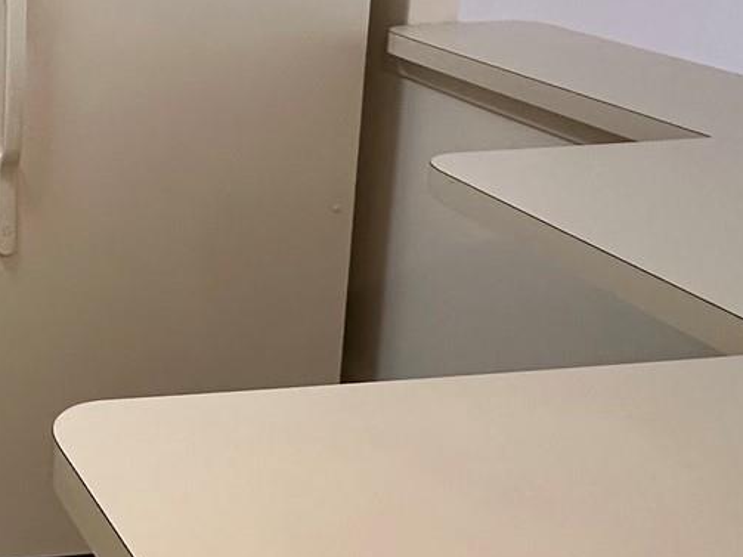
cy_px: 43
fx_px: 1223
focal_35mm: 57
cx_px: -266
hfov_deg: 27.3
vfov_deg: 24.8
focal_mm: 2.22
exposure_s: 1/60
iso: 200
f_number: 2.2
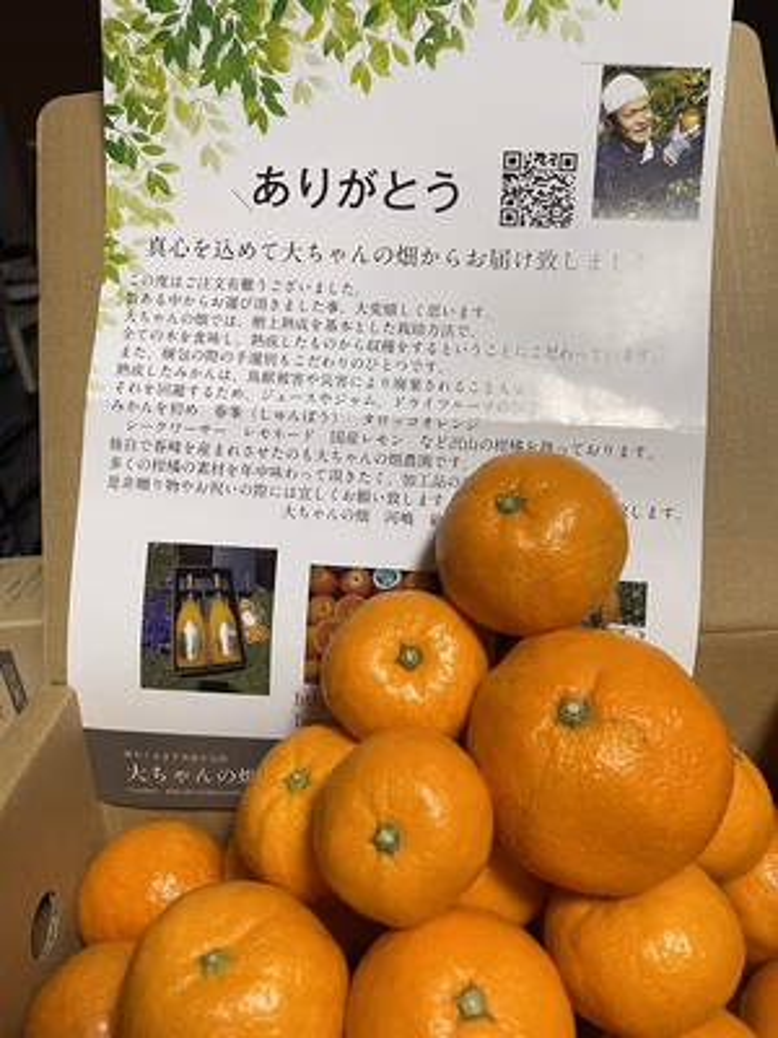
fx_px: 779
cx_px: 389
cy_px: 519
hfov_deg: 53.1
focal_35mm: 26
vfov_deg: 67.3
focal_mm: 4.2
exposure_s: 1/50
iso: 200
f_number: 1.6
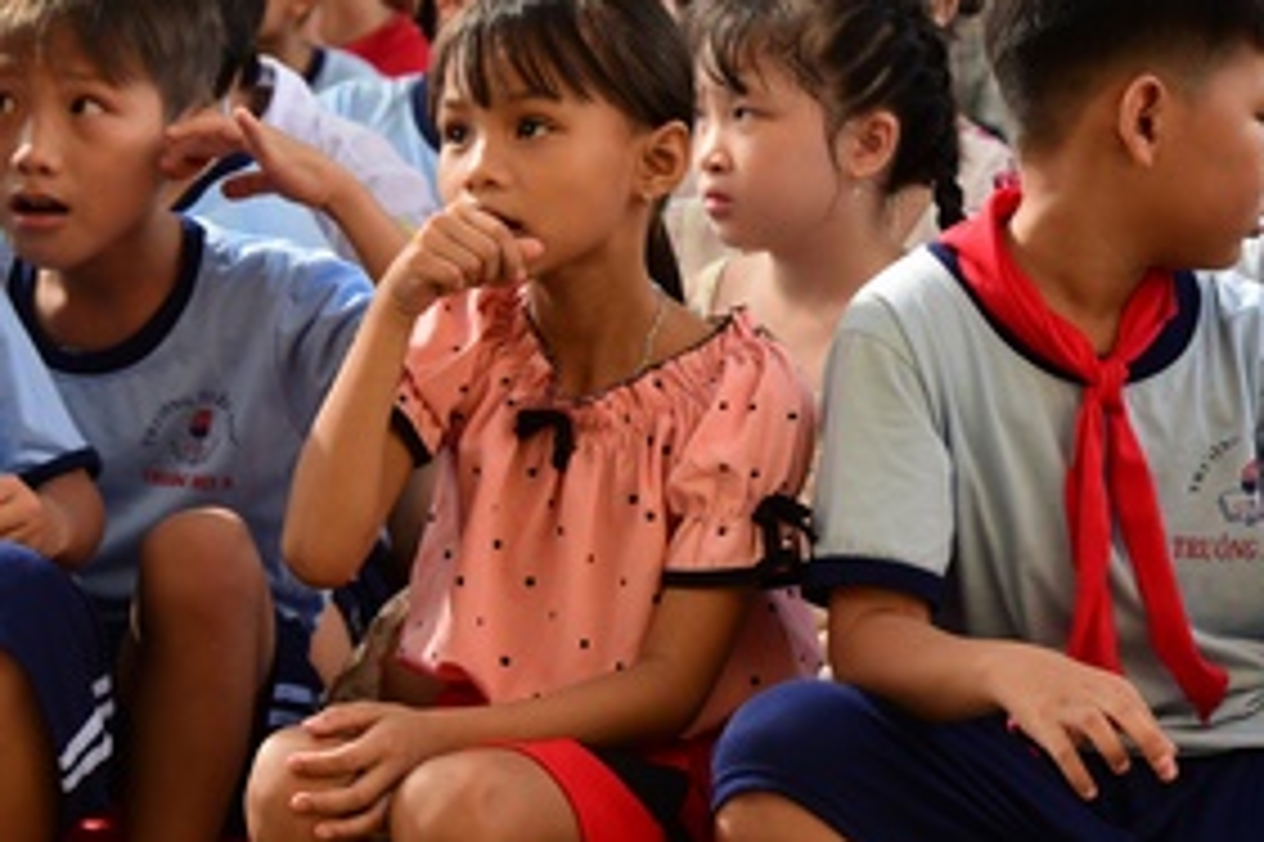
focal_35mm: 162
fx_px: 5684
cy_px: 218
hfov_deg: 12.7
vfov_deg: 8.5
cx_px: 378
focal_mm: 70
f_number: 5.6
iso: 160
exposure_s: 1/125
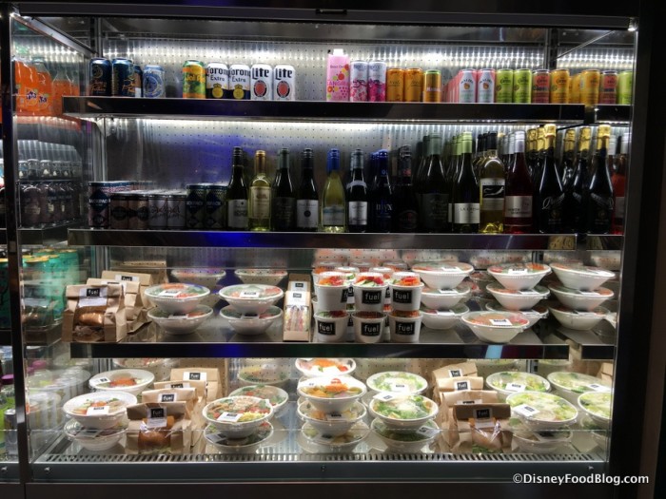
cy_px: 250
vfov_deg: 48.2
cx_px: 333
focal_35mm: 29
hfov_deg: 61.7
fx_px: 558
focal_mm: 4.15
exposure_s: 1/60
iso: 32
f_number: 2.2
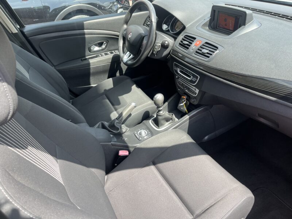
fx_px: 219
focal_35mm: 26
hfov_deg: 67.3
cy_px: 110
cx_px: 146
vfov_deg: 53.1
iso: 50
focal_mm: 5.1
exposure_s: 1/299
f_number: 1.6
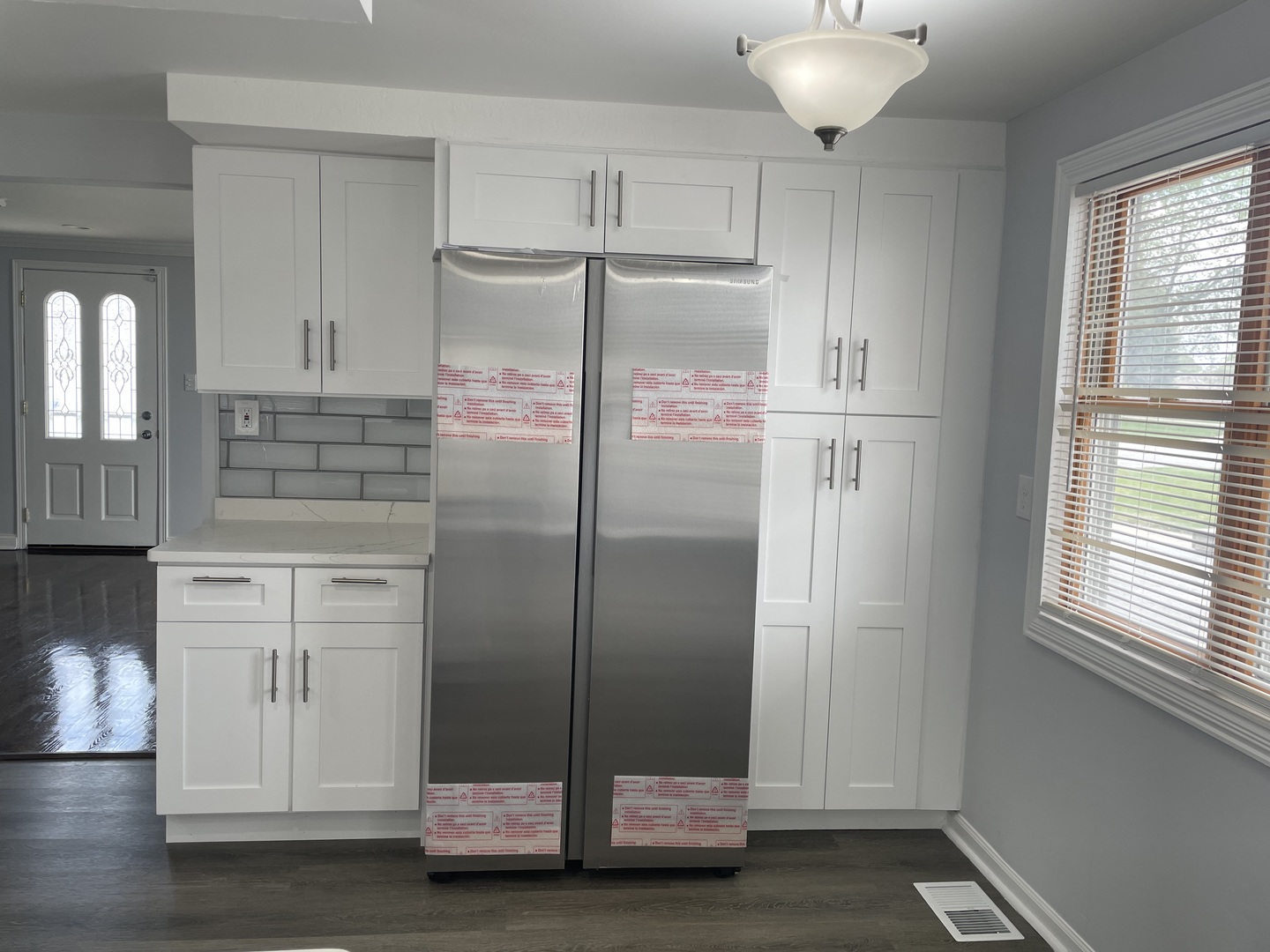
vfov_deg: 53.1
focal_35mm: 26
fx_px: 954
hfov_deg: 67.3
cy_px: 476
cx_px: 635
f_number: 1.6
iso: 50
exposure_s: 1/120
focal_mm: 4.2
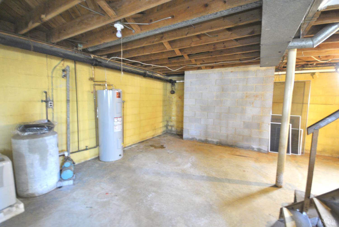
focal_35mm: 15
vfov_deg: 77.5
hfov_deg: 100.3
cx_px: 170
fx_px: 141
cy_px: 114
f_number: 4
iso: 400
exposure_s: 1/4
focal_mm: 10
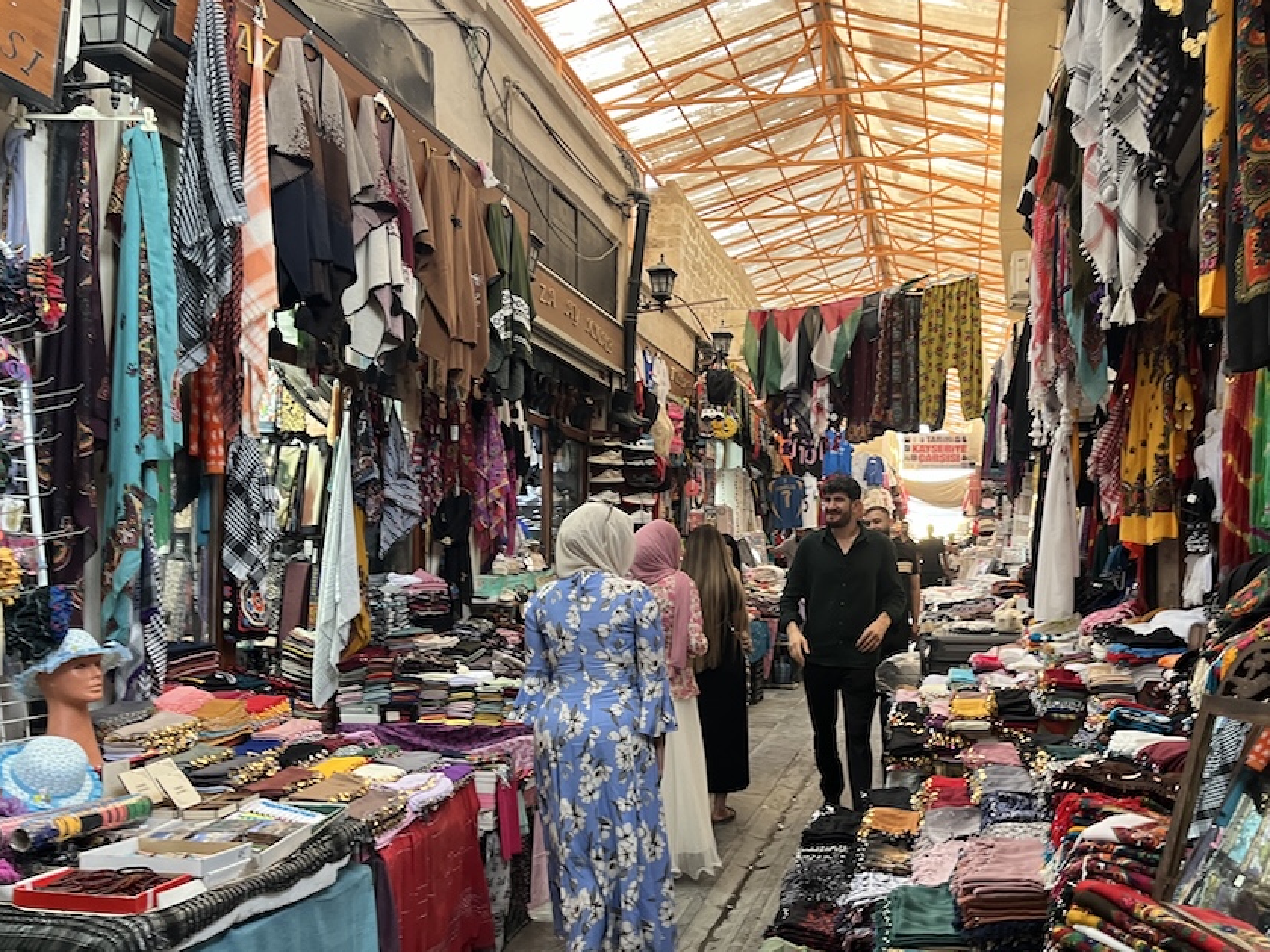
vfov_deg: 45.4
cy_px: 525
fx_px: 1137
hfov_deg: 58.2
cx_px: 713
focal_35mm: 31
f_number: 1.6
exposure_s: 1/50
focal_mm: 5.1
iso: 160
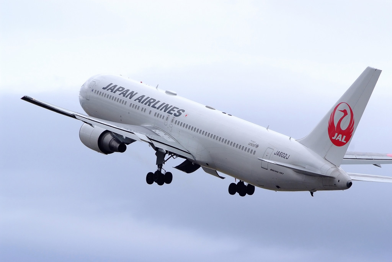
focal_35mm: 315
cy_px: 131
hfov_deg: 6.5
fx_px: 3433
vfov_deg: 4.4
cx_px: 196
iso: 640
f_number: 10
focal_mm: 210
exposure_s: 1/1500
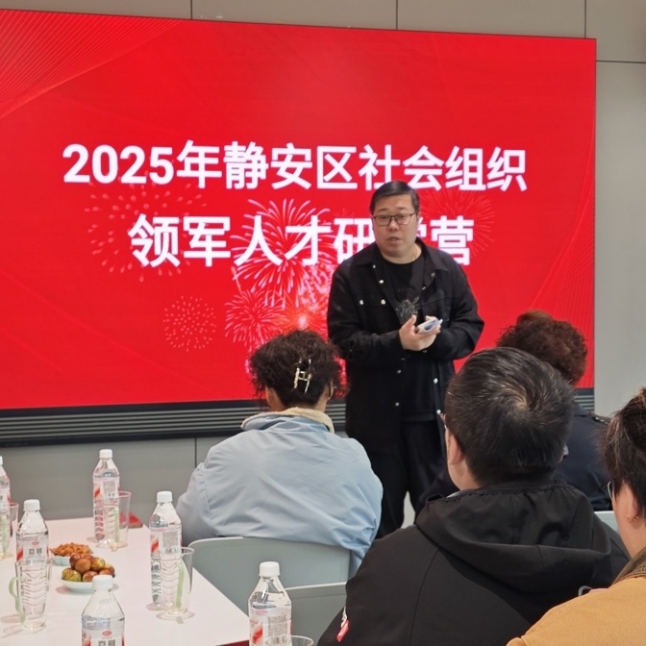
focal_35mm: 71
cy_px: 323
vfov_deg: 24.3
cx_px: 324
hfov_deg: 24.3
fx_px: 1499
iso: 100
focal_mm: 6.55
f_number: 1.6
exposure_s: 1/85.3
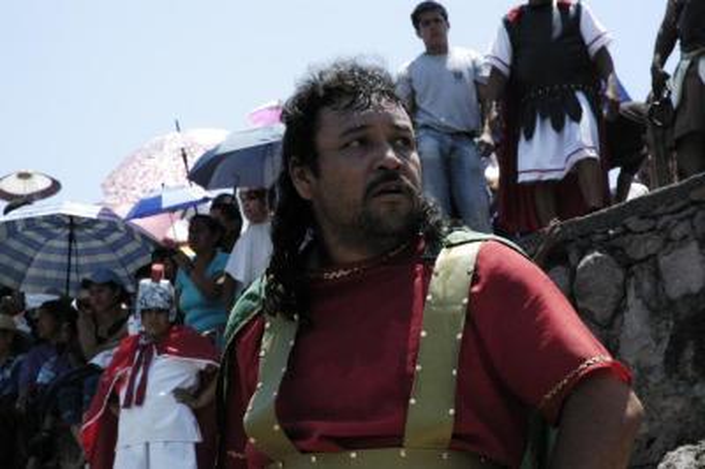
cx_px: 352
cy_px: 234
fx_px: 2055
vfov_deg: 13.0
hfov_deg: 19.5
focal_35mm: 105
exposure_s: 1/800
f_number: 14
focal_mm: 70
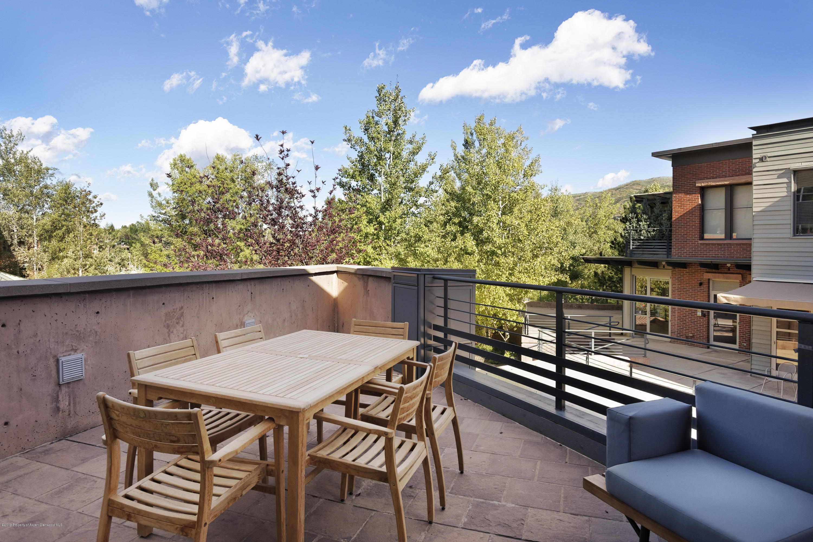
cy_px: 271
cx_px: 406
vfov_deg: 57.3
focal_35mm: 22
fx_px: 497
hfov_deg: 78.6
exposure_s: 1/250
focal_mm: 22
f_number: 7.1
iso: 500
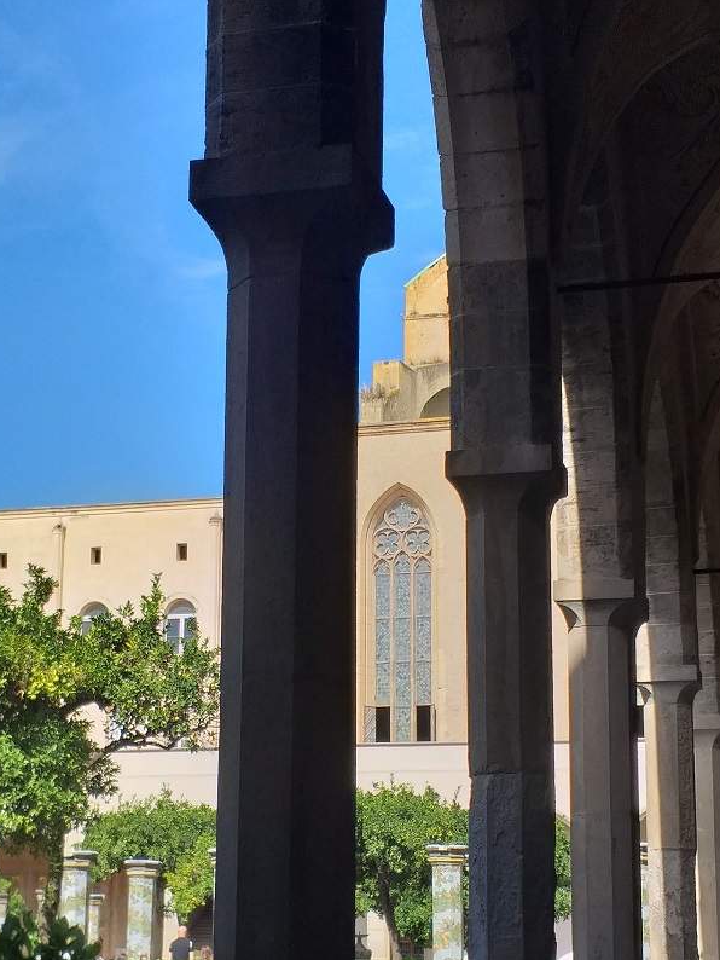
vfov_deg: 55.1
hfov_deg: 42.9
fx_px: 915
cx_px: 325
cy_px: 548
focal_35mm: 33
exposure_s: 1/1467
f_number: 1.7
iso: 40
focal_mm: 3.93
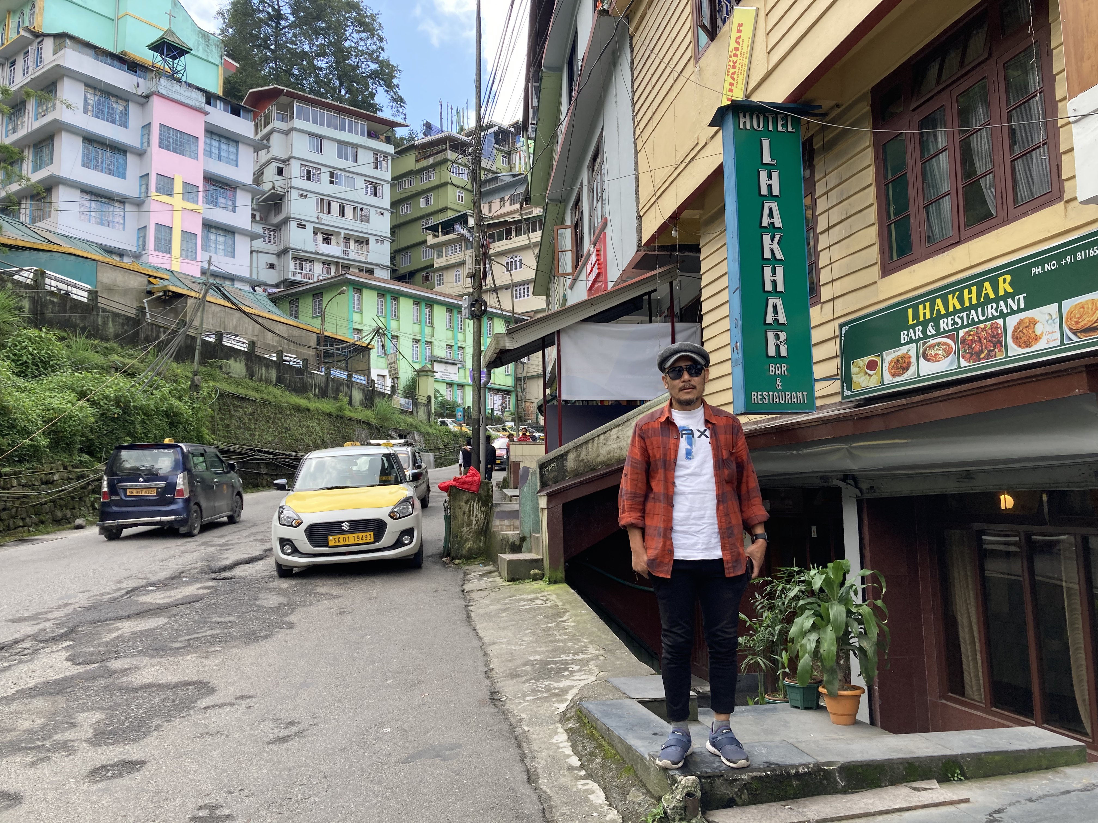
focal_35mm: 28
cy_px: 412
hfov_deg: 63.4
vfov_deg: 49.7
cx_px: 549
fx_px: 888
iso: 20
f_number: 1.8
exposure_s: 1/264
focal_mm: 3.99
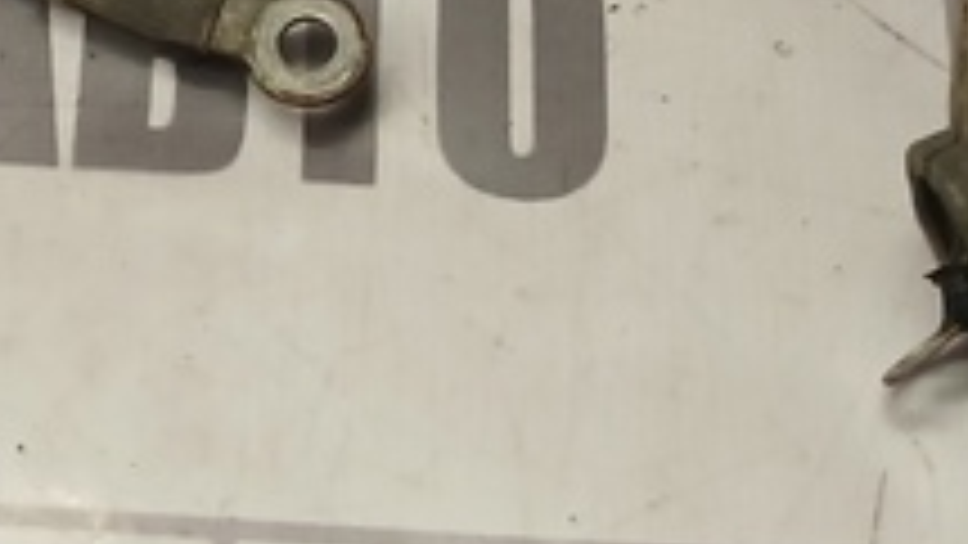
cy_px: -917
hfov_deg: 15.2
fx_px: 3594
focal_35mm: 140
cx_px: 95
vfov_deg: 7.8
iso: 125
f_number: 1.8
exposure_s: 1/50
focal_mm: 4
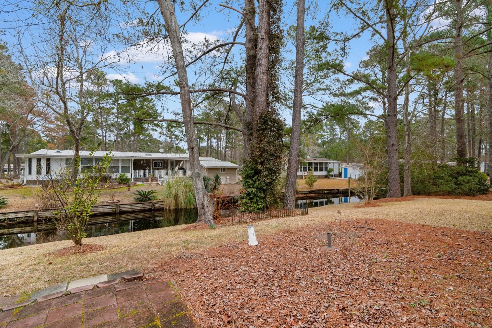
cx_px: 245
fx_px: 219
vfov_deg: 73.7
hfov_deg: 96.7
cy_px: 168
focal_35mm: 16
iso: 100
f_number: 7.1
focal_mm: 10
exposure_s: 1/200
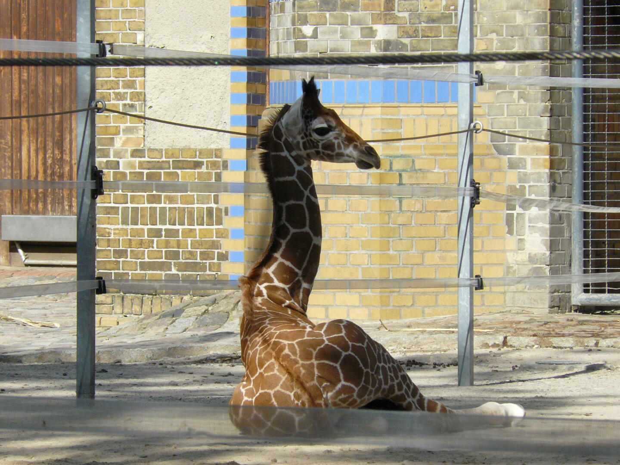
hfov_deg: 7.5
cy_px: 232
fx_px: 4728
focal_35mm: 264
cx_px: 310
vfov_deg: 5.6
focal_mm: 44
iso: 200
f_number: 8
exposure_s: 1/250
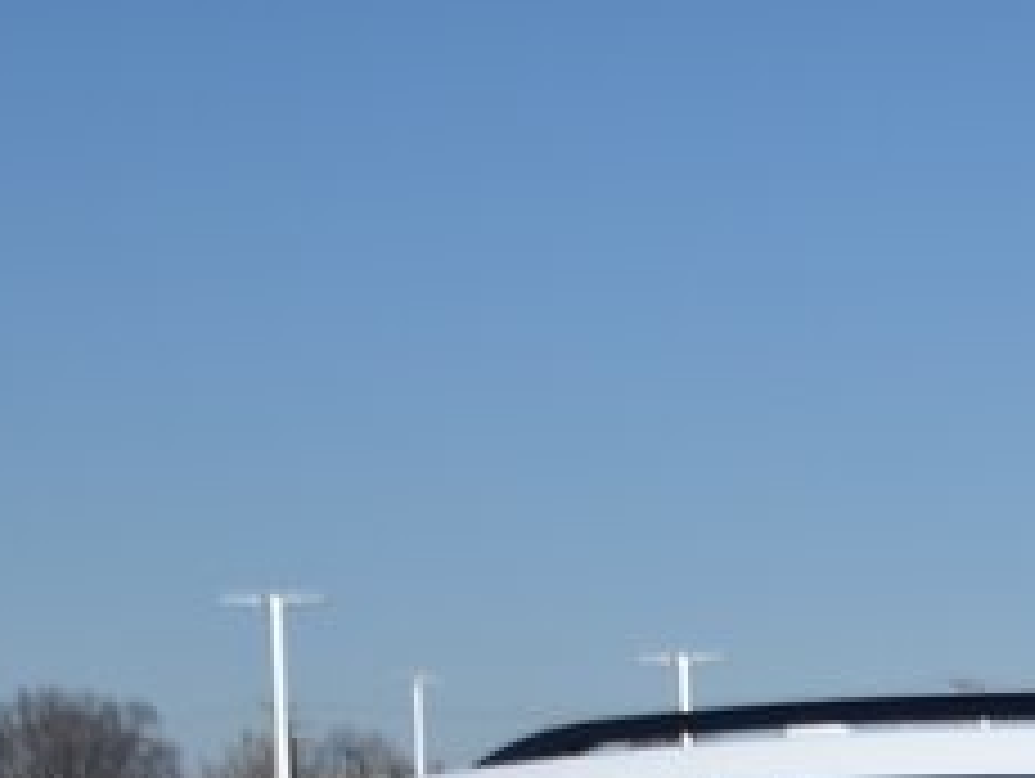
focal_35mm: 154
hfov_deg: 11.7
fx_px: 4609
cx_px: 1955
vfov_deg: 9.1
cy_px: 1484
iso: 100
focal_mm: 24
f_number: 4.5
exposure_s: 1/1600
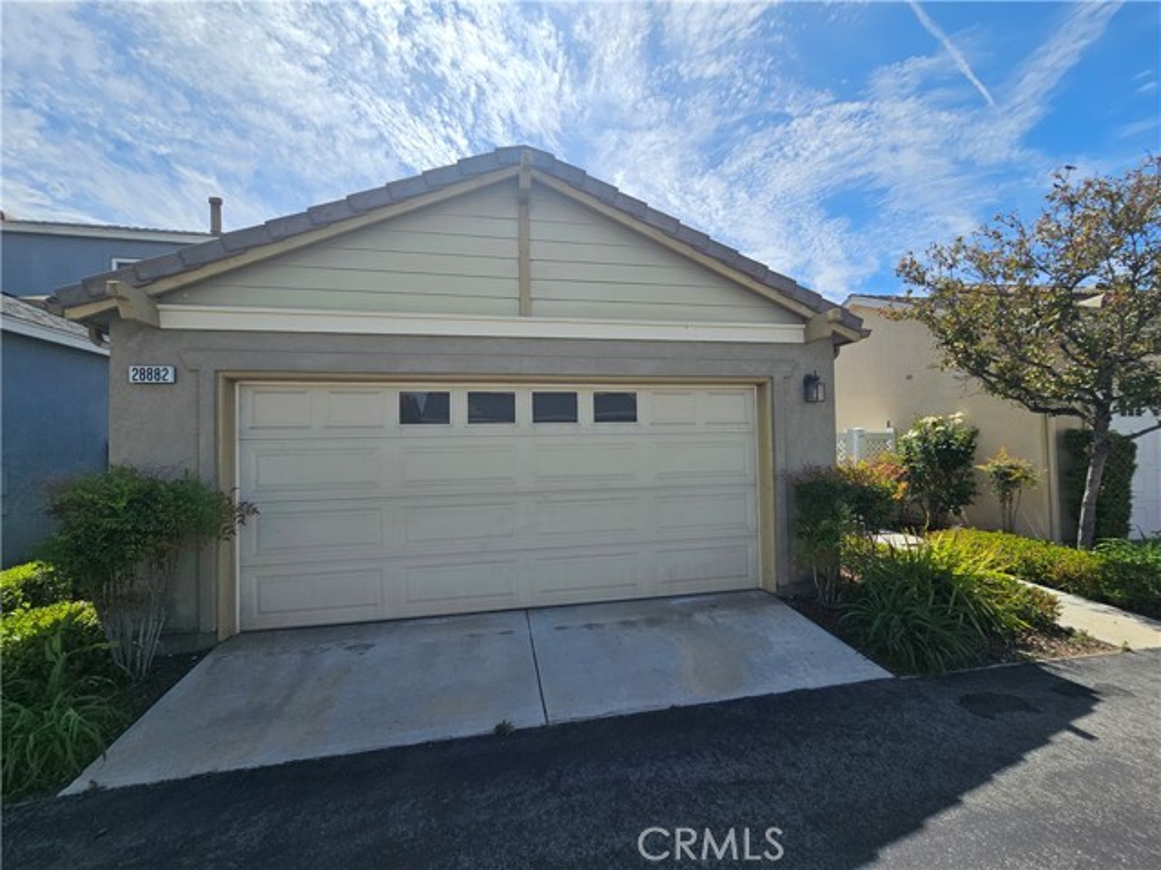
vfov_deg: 89.9
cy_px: 435
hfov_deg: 106.2
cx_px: 580
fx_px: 436
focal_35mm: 13
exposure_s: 1/2671
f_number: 2.2
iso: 50
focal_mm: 2.2
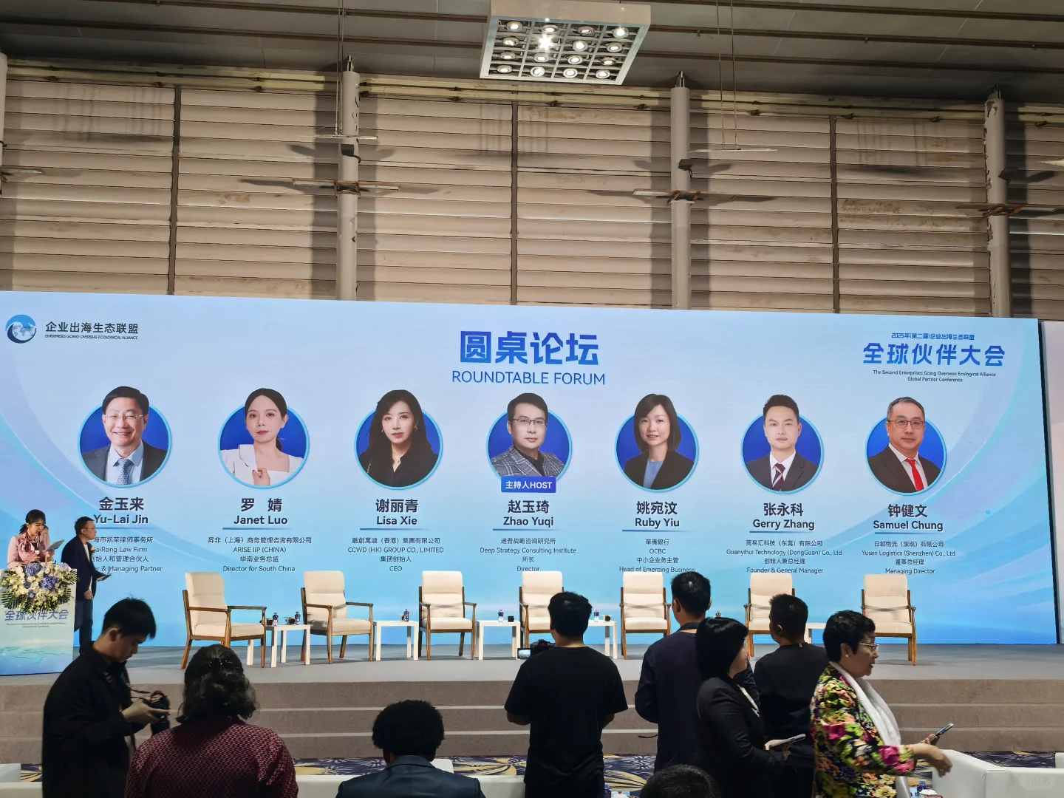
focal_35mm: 40
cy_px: 399
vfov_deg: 36.0
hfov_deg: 46.8
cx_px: 532
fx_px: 1229
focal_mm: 5.75
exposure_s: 1/100
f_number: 2
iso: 160
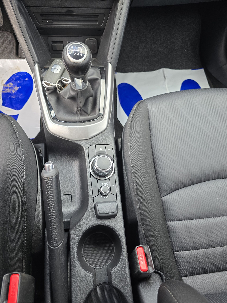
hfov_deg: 58.9
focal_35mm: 23
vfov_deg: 73.9
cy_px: 152
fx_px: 201
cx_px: 114
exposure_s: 1/180
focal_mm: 6.3
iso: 125
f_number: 1.7
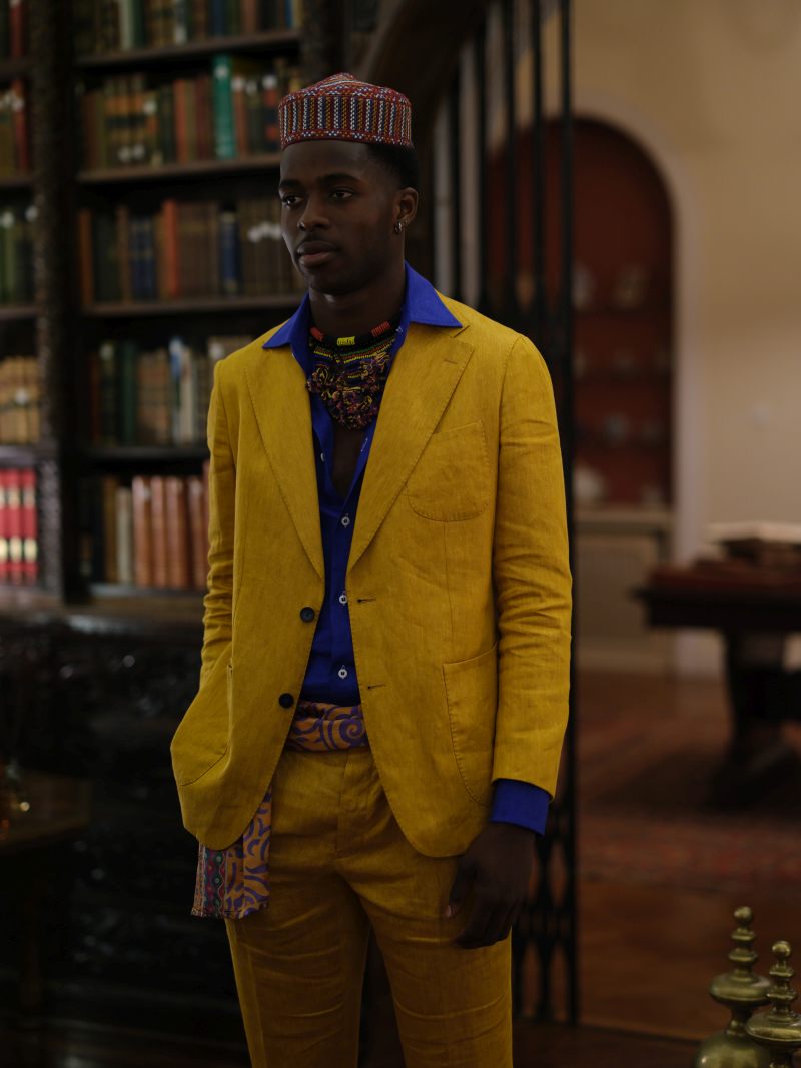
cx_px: 400
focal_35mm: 63
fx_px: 1944
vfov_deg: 30.7
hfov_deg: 23.3
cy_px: 534
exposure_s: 1/200
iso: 3200
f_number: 2
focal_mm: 80
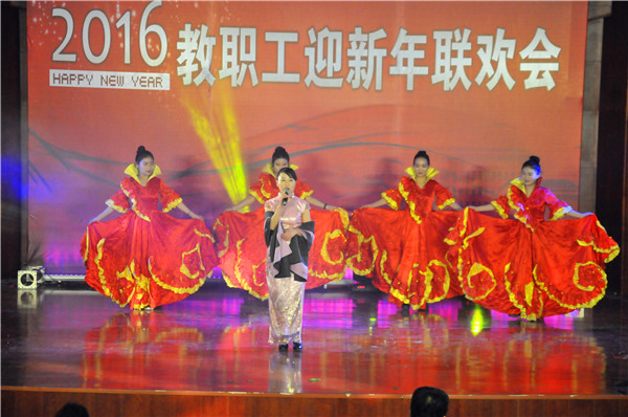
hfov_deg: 31.9
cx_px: 314
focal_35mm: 63
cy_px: 208
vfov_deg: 21.5
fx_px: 1097
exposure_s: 1/320
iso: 2000
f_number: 4.8
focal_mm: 42
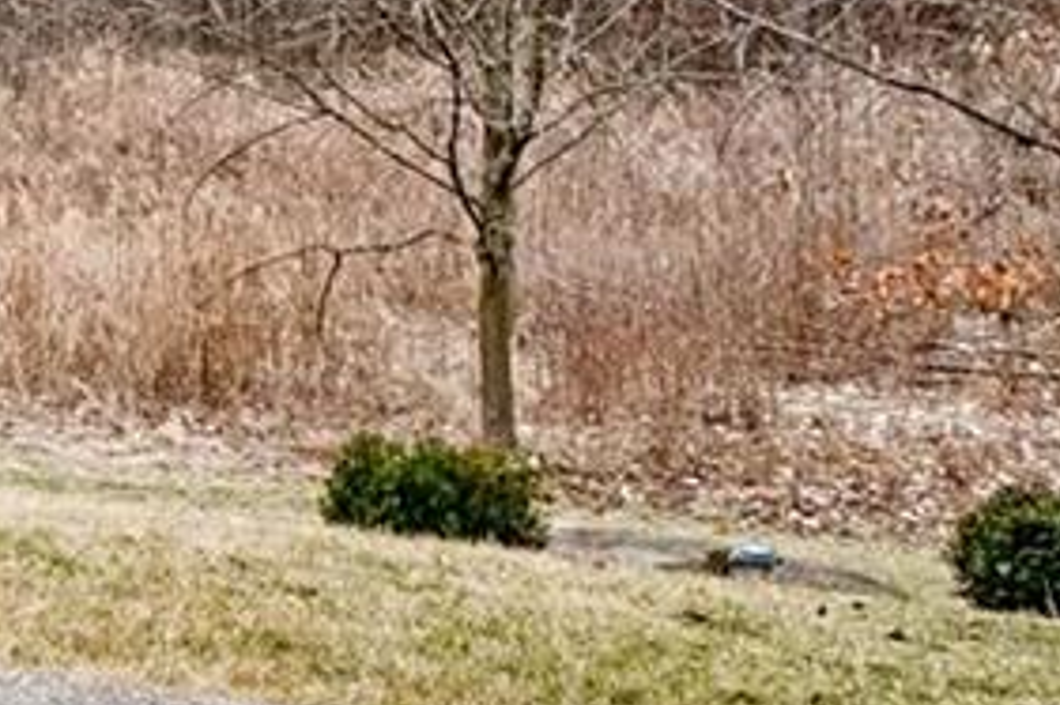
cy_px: -34
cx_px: -1279
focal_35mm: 91
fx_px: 2678
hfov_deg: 15.6
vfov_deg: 14.7
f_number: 8
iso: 400
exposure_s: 1/60
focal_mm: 8
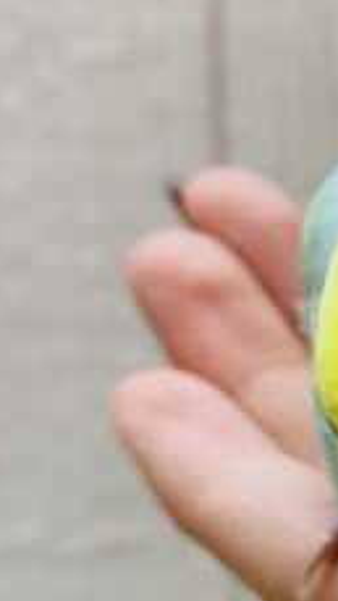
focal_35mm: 76
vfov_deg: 27.7
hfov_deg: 14.5
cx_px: 555
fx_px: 1210
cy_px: 391
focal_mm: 4.25
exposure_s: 1/100
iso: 64
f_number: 1.8
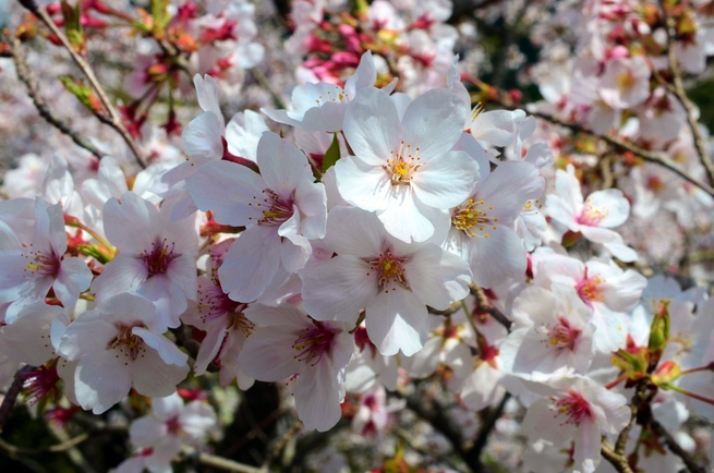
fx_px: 1039
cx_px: 357
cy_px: 236
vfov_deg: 25.6
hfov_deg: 37.9
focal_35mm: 52
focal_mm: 35
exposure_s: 1/100
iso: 100
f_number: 16
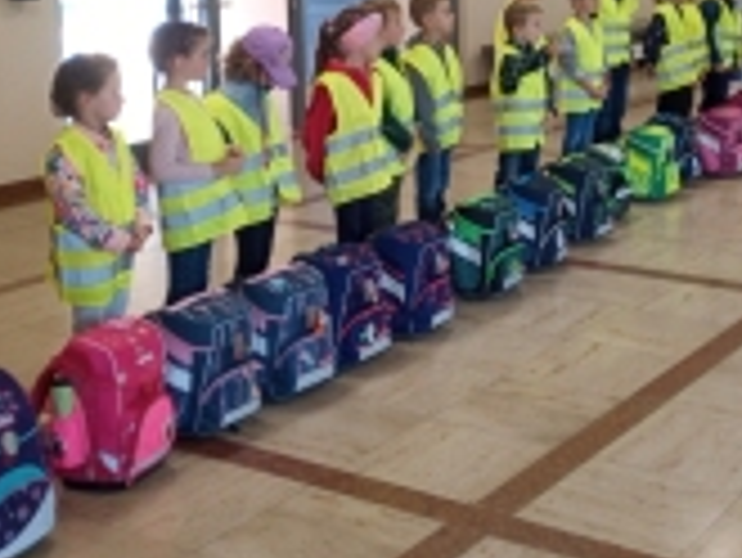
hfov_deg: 28.4
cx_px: 459
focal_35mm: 68
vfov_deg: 21.2
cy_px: 63
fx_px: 1459
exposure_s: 1/33.3
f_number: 2
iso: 218
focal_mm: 3.44
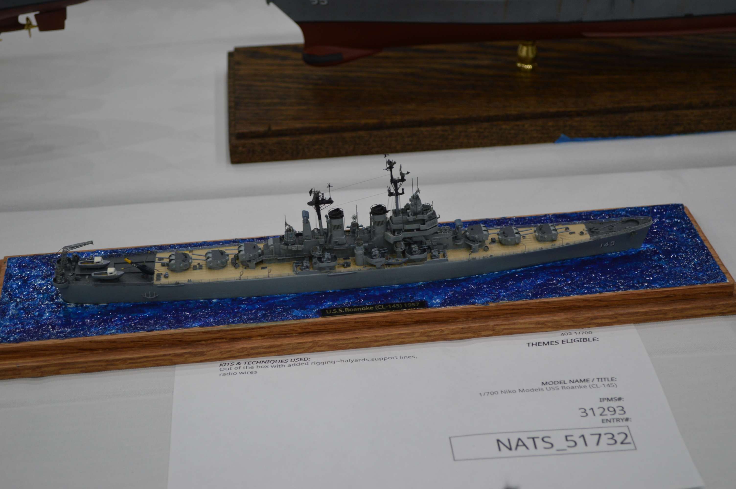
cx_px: 368
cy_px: 244
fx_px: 1226
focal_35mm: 60
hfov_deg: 33.4
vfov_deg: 22.6
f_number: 5.3
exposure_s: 1/60
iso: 450
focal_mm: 40
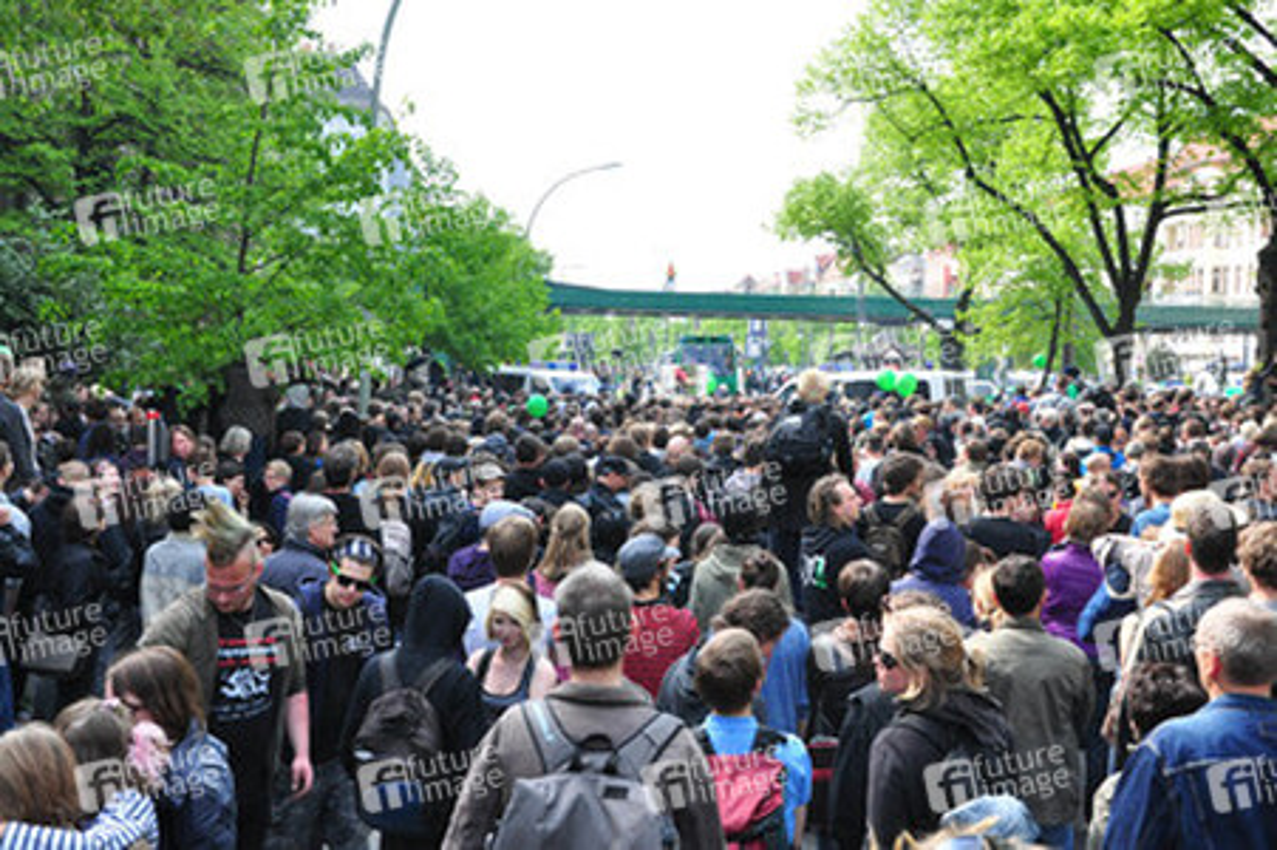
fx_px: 1489
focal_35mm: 42
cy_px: 425
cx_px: 638
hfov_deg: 46.4
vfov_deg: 31.8
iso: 800
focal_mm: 28
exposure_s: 1/400
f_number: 10
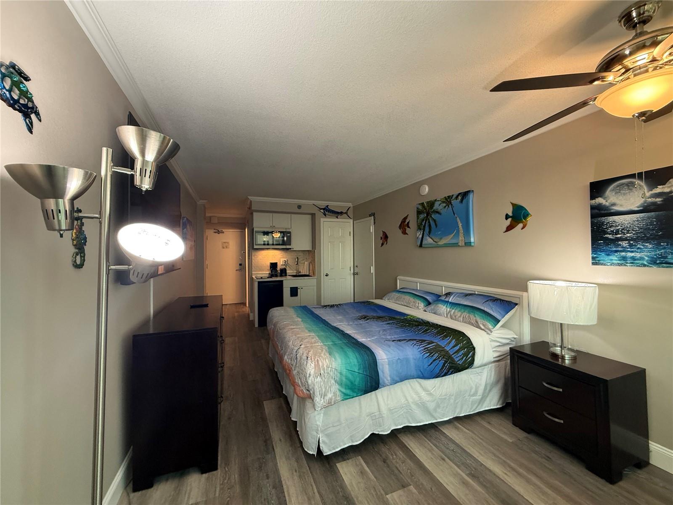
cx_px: 336
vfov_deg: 85.7
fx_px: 272
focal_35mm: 14
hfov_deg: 102.1
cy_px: 252
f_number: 2.2
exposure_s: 1/60
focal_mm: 2.22
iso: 320
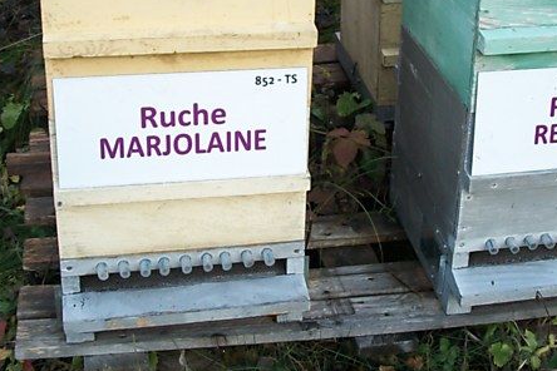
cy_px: 88
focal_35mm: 60
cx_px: 272
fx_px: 928
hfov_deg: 33.4
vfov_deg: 22.4
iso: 80
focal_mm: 5.7
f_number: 2.9
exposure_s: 1/160
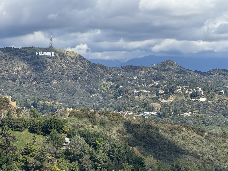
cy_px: 92
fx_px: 863
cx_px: 115
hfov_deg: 15.1
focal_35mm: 131
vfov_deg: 11.3
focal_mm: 15.66
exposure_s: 1/1546
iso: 50
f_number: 2.8
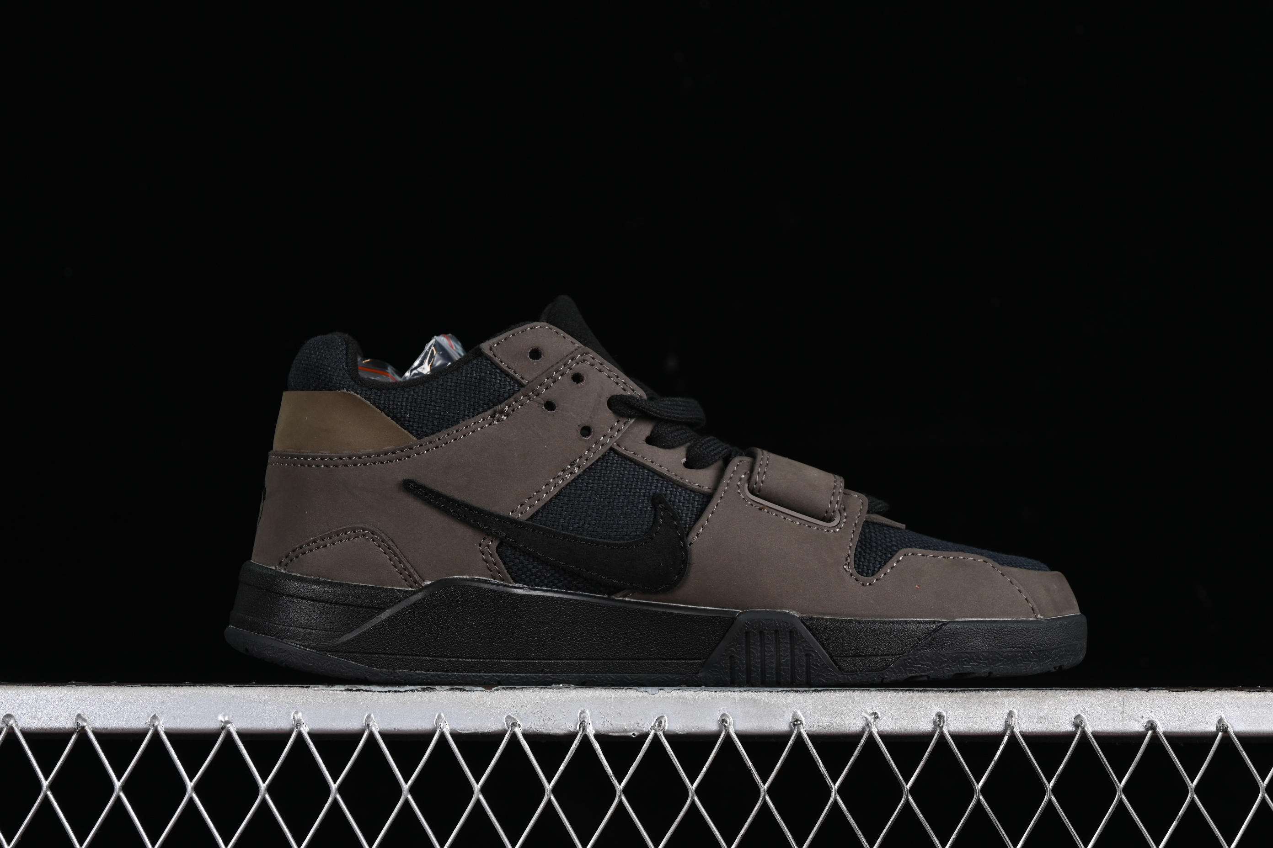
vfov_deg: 18.2
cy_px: 424
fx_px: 2652
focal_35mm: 75
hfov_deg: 27.0
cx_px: 636
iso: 160
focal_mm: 50
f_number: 6.3
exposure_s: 1/50
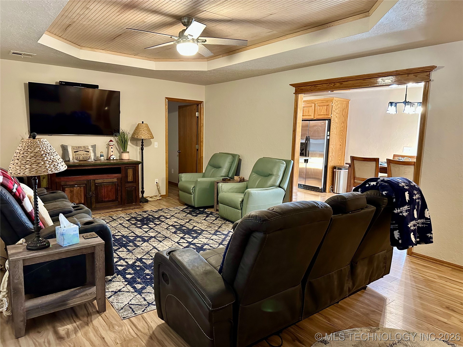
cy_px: 174
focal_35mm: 24
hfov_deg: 71.6
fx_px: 321
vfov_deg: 56.8
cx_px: 232
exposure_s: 1/40
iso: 640
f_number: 1.78
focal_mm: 6.86
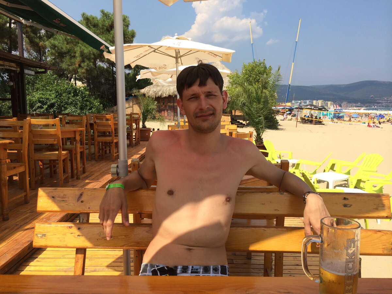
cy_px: 147
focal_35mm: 30
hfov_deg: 60.0
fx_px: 340
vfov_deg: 46.8
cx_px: 196
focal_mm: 4.12
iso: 32
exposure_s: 1/1953
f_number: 2.2
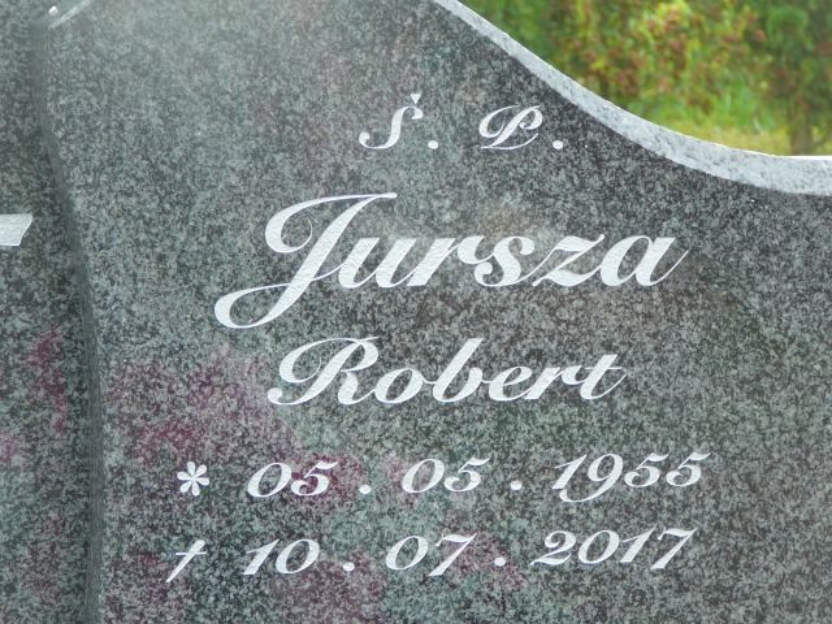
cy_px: 312
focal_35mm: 148
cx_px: 416
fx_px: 3557
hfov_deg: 13.3
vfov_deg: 10.0
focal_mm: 22
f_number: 4
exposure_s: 1/50
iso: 100
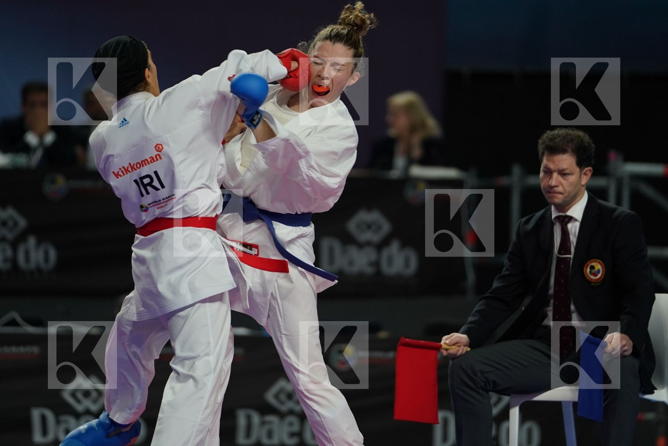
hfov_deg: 6.9
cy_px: 223
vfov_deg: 4.6
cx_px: 334
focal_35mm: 300
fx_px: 5566
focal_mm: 200
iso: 1000
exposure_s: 1/1000
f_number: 2.8
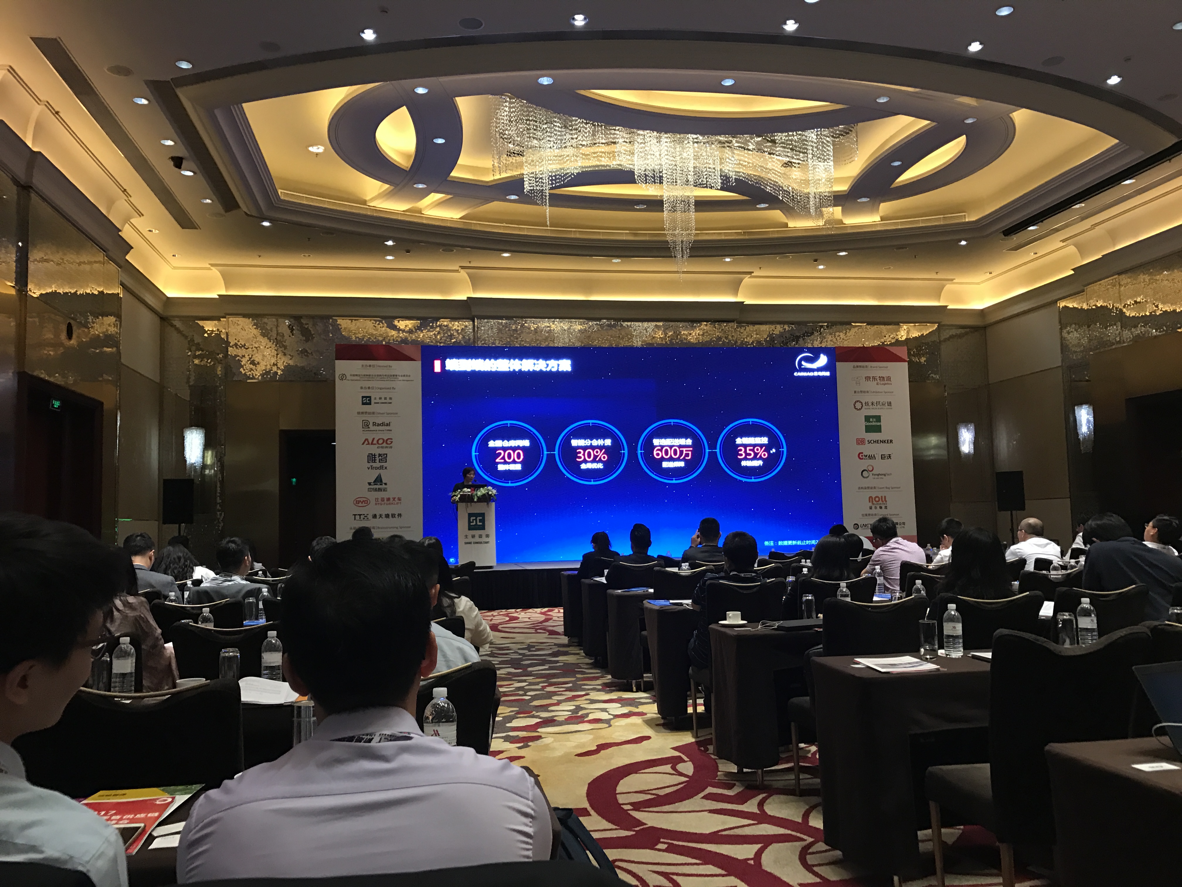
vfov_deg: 49.7
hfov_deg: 63.4
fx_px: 956
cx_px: 591
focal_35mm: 28
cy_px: 444
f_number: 1.8
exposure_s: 1/17
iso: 64
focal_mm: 3.99
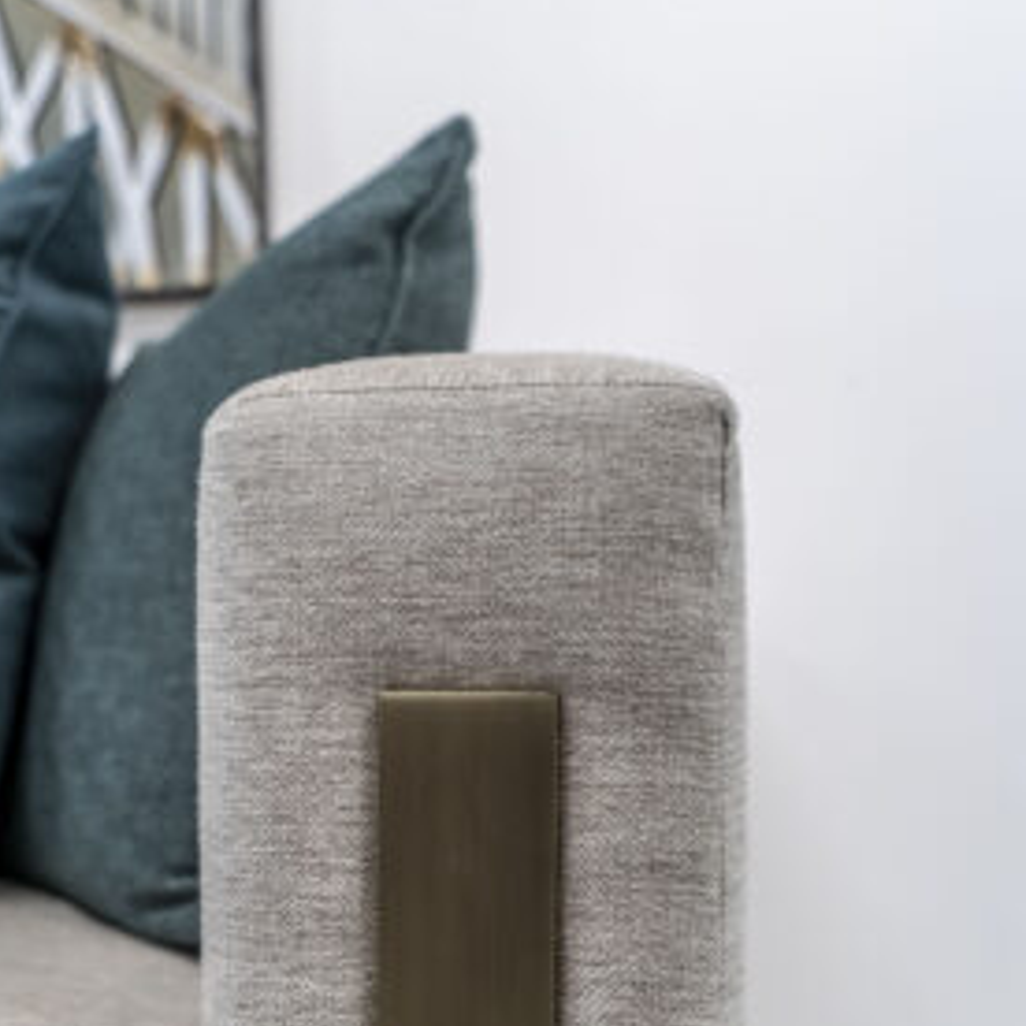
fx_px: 1475
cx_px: 467
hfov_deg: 38.3
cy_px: 717
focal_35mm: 44
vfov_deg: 37.7
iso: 800
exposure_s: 1/125
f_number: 4
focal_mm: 31
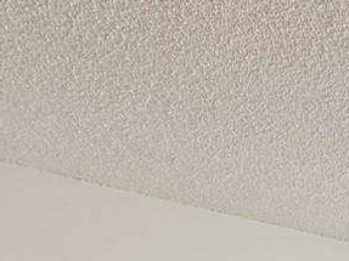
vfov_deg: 15.4
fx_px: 786
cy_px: 509
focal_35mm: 78
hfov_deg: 19.9
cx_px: 587
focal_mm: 2.22
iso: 40
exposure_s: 1/172
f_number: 2.2
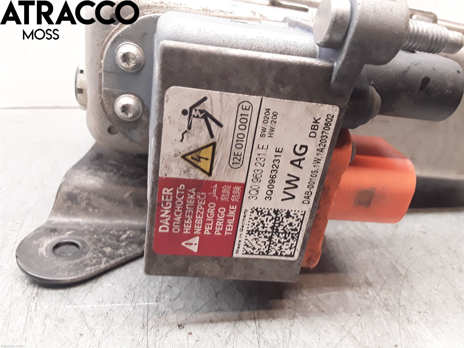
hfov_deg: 63.4
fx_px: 375
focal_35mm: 28
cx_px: 232
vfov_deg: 49.7
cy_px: 174
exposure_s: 1/50
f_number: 1.9
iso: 125
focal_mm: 2.91
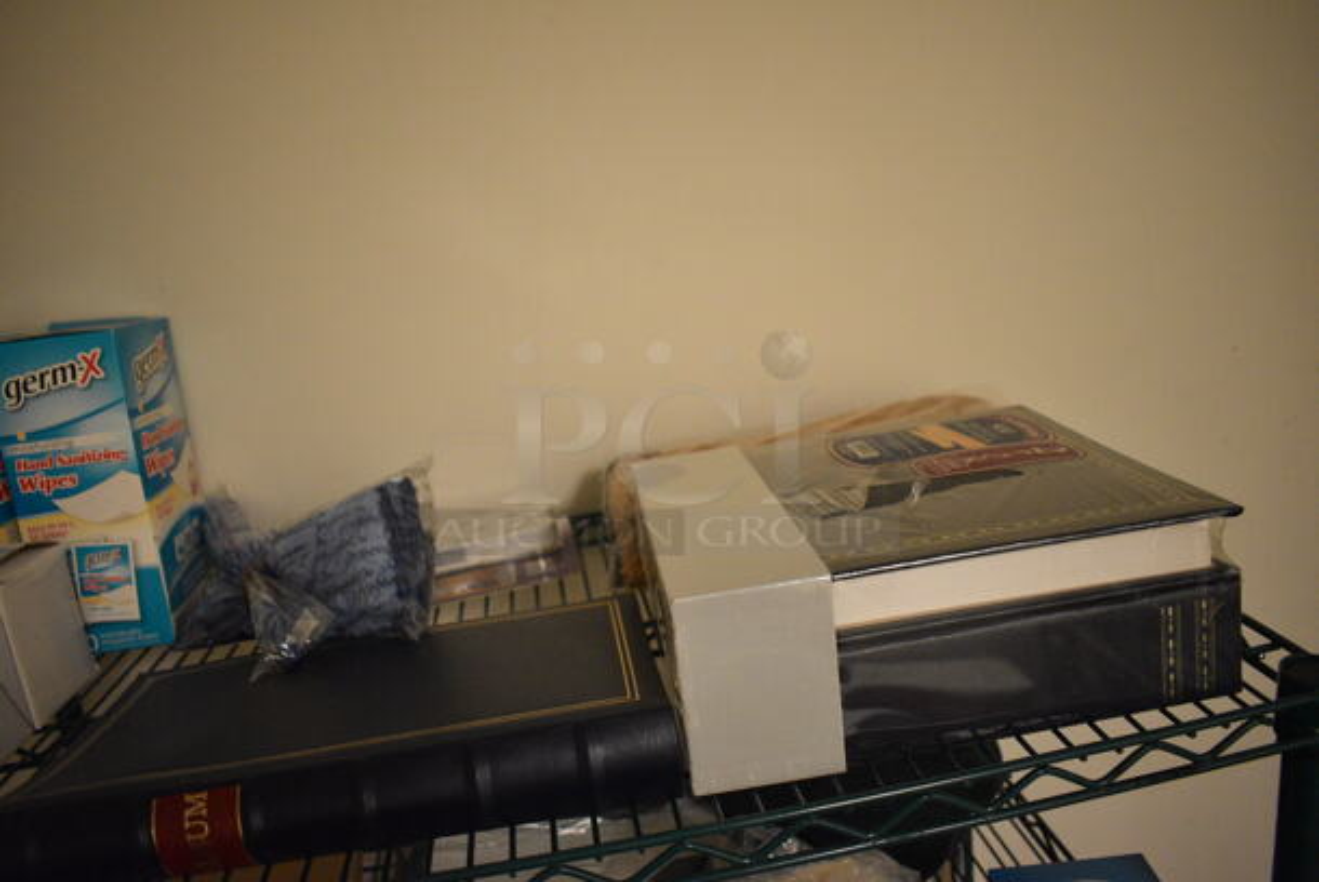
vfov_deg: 48.0
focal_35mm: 27
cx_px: 660
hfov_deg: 67.3
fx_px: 990
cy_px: 441
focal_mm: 18
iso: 3200
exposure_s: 1/125
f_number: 3.5
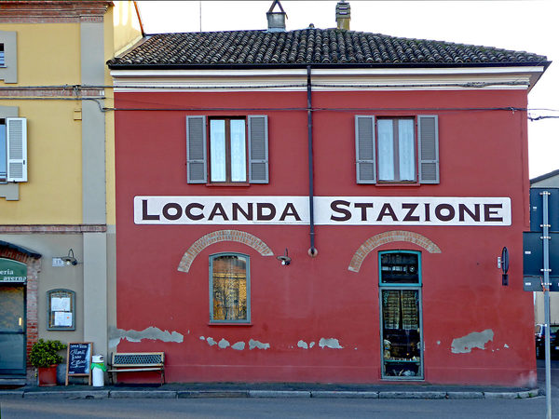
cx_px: 280
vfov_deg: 25.7
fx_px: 920
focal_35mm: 57
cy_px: 210
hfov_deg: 33.8
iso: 125
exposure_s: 1/60
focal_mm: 10.3
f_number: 4.2
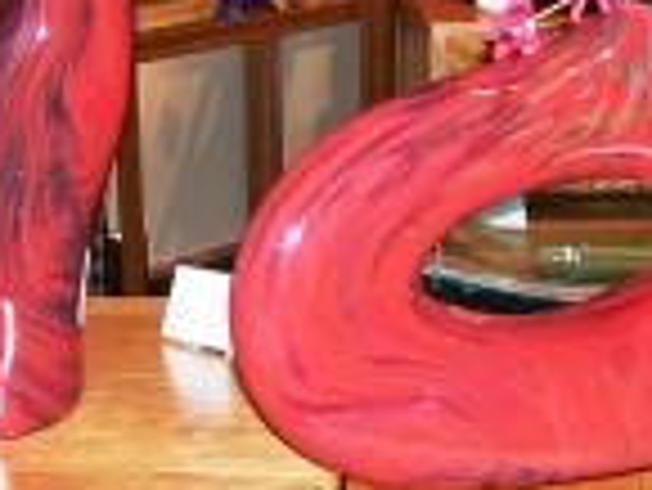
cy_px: -9
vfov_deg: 13.9
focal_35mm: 105
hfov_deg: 18.7
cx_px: 373
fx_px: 1979
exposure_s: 1/60
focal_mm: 5.6
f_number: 2.7
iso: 80
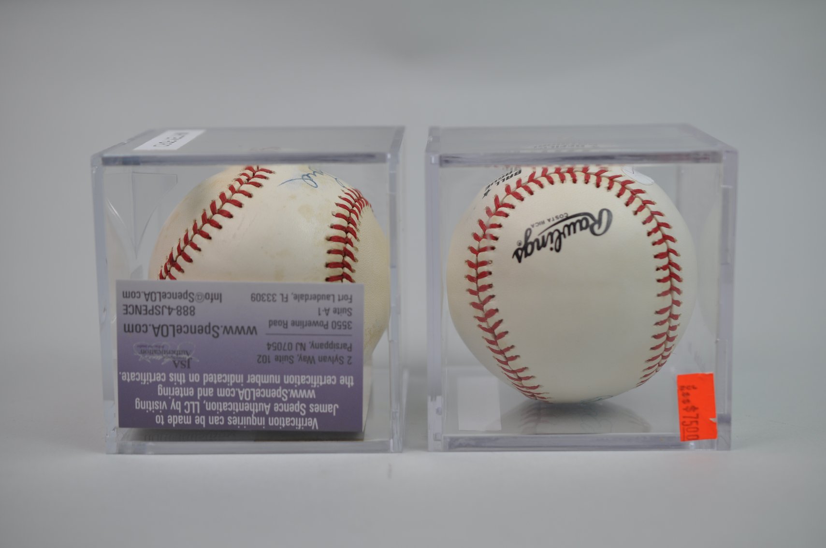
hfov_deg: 33.4
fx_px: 1375
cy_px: 274
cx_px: 413
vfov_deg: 22.6
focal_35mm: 60
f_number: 4
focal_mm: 40
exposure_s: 1/60
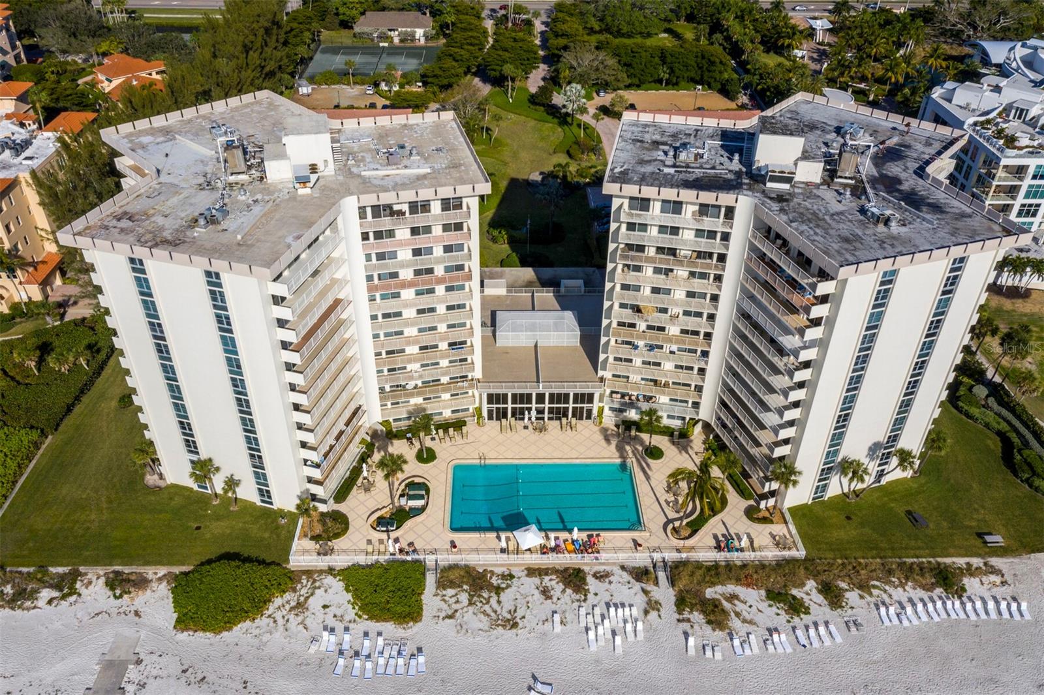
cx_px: 522
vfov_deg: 46.4
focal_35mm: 28
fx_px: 812
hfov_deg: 65.5
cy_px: 348
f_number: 7.1
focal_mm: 10.26
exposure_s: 1/1000
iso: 100
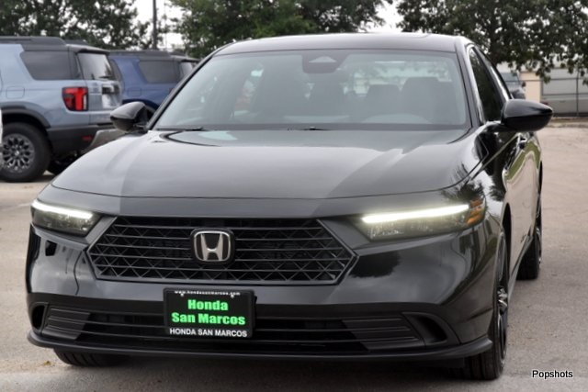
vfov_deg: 17.5
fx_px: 1274
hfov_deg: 26.0
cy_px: 196
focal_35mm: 78
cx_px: 294
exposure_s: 1/200
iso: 400
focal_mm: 52
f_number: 7.1
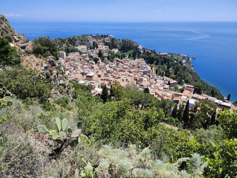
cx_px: 118
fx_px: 157
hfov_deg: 73.9
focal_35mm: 23
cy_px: 89
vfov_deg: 58.9
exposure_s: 1/1380
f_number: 1.8
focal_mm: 5.54
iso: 25
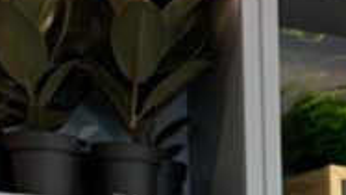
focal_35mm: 155
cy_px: 685
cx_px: 601
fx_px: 1421
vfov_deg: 6.7
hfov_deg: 12.7
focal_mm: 4.25
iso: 80
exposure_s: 1/49
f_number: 1.8
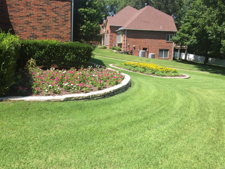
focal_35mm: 29
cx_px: 112
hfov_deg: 61.7
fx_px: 188
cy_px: 84
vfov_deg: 48.2
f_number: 2.2
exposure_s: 1/964
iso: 32
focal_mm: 4.15
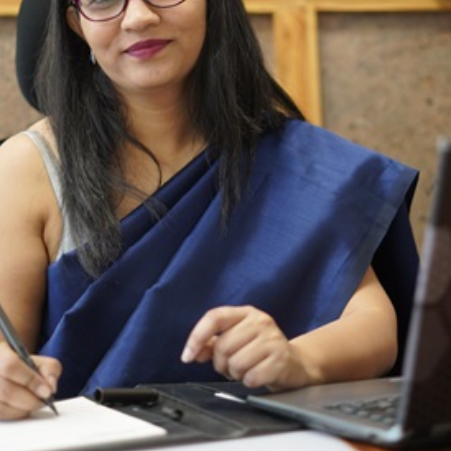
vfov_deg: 18.6
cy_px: 163
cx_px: 270
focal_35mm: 93
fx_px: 1371
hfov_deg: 18.7
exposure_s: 1/50
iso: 160
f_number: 1.8
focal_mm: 50
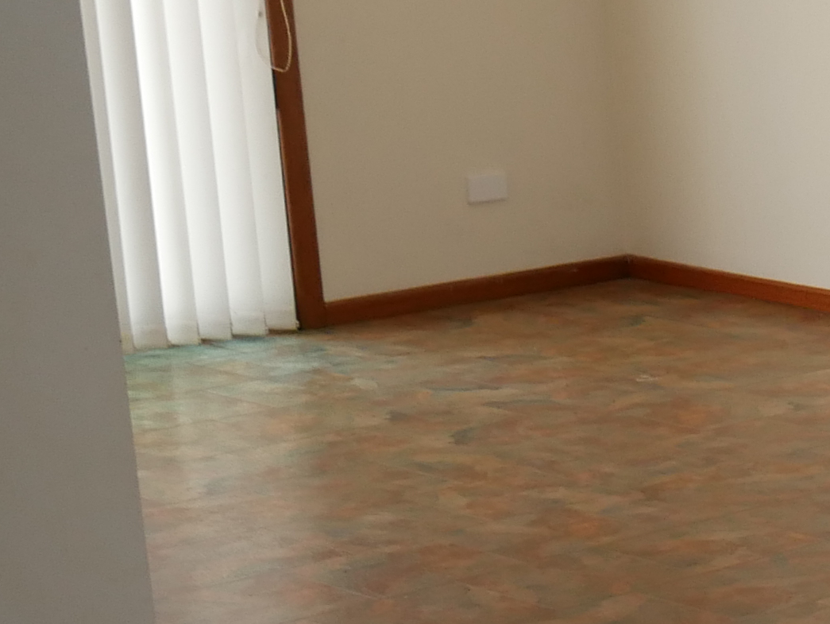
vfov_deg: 11.9
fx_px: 2951
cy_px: 601
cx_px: 1813
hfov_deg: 13.1
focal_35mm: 123
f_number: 3.5
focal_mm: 14
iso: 400
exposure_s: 1/60
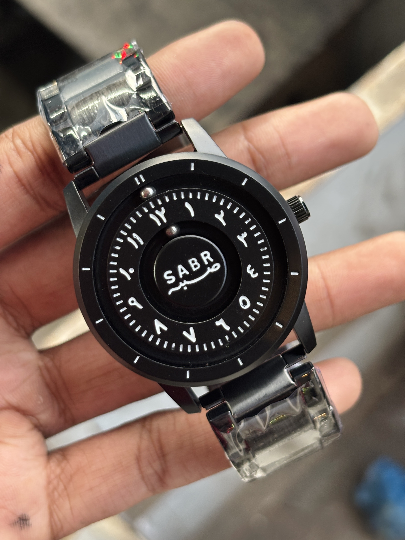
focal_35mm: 52
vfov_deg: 36.8
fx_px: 811
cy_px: 270
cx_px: 202
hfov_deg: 28.0
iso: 160
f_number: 1.6
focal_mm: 5.96
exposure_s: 1/33
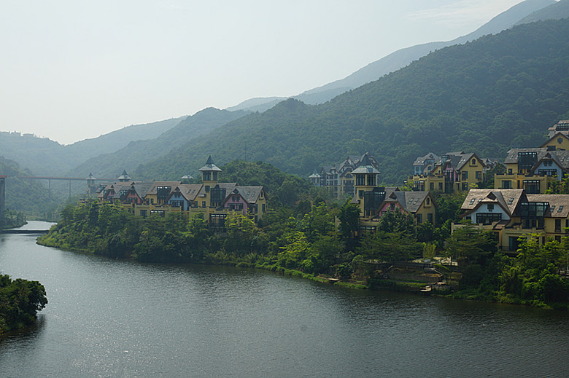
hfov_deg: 37.9
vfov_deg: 25.7
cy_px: 189
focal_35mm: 52
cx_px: 284
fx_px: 829
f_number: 11
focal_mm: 35
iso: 100
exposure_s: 1/100
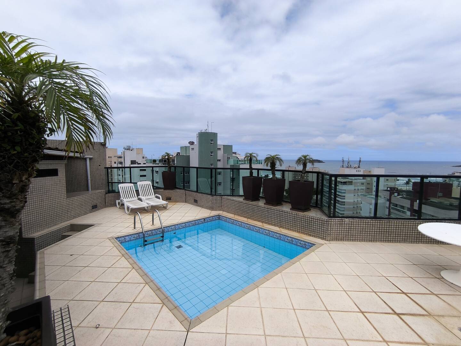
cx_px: 230
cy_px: 173
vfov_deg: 78.1
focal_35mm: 16
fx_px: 213
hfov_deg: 94.5
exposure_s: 1/1863
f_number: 2.2
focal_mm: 1.65
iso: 50
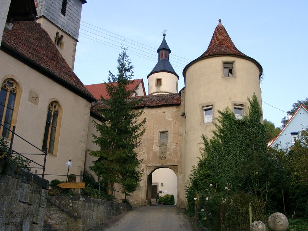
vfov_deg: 34.3
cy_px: 116
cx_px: 154
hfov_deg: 44.8
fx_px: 374
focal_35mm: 42
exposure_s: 1/132
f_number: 4
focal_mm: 8.82
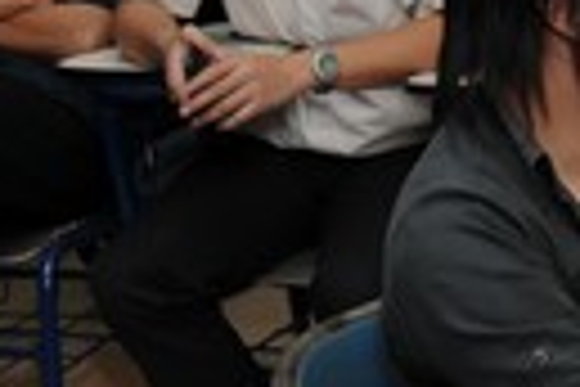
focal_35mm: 163
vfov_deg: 8.3
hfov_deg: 12.4
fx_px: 2626
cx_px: 670
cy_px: 490
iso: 200
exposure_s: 1/60
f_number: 3.5
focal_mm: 28
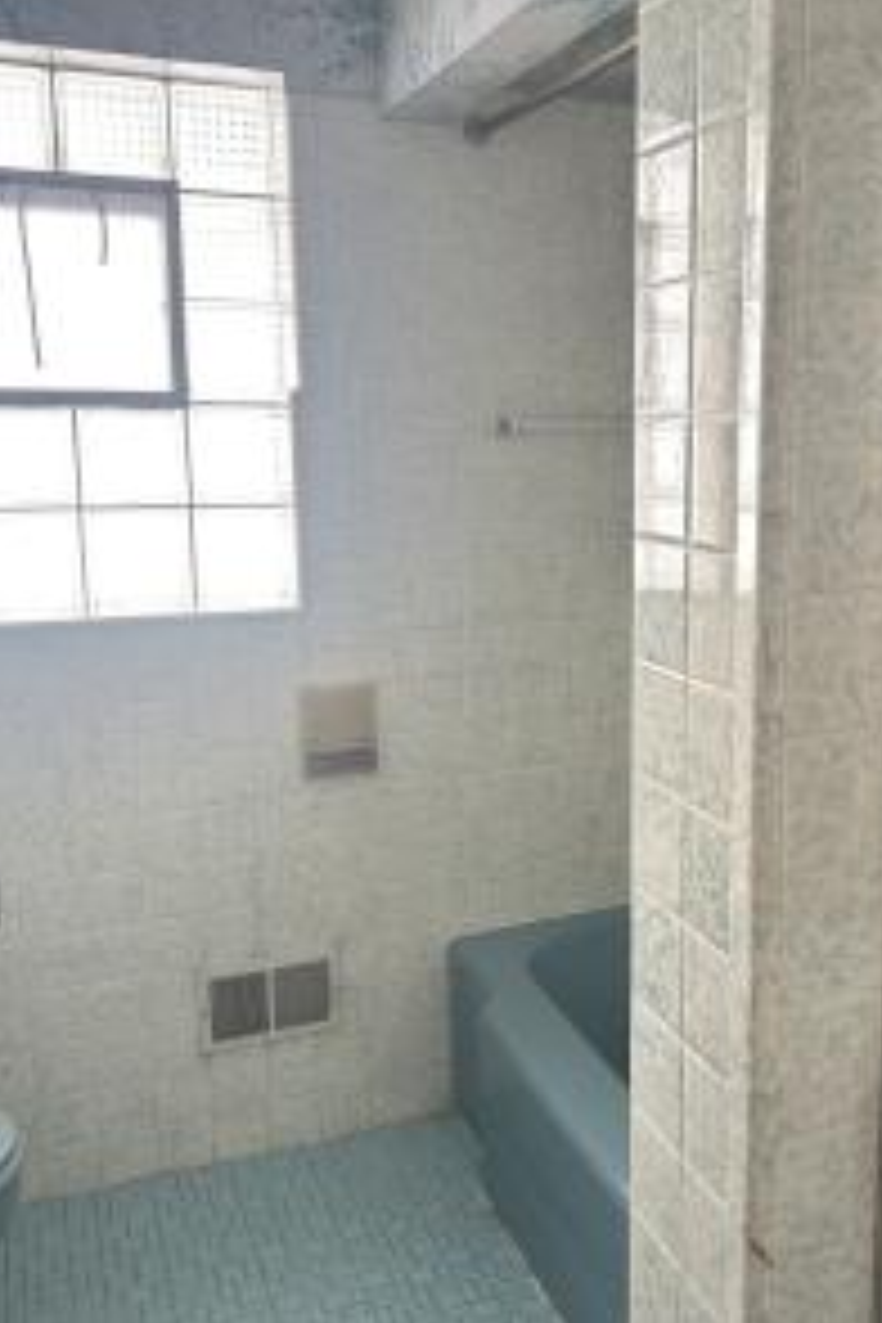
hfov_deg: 38.3
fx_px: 1249
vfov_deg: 55.8
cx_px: 608
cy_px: 652
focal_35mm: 34
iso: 64
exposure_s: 1/165
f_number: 1.78
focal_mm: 6.86
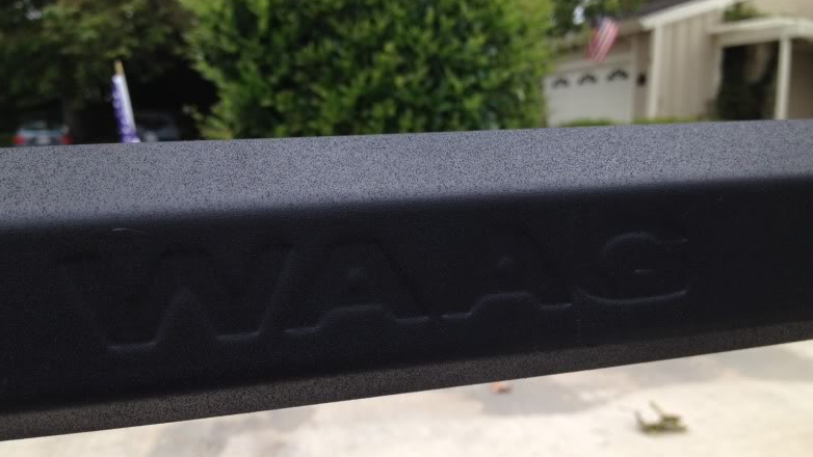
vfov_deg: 30.4
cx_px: 406
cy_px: 240
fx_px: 841
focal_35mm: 39
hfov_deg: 51.6
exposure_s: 1/581
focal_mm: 4.3
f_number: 2.4
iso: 64
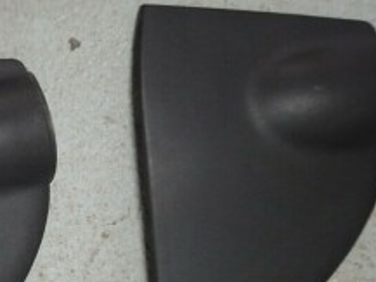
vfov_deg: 22.4
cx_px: -94
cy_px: 204
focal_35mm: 65
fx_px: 706
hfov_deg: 26.0
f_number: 1.8
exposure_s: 1/20
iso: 1000
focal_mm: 5.54
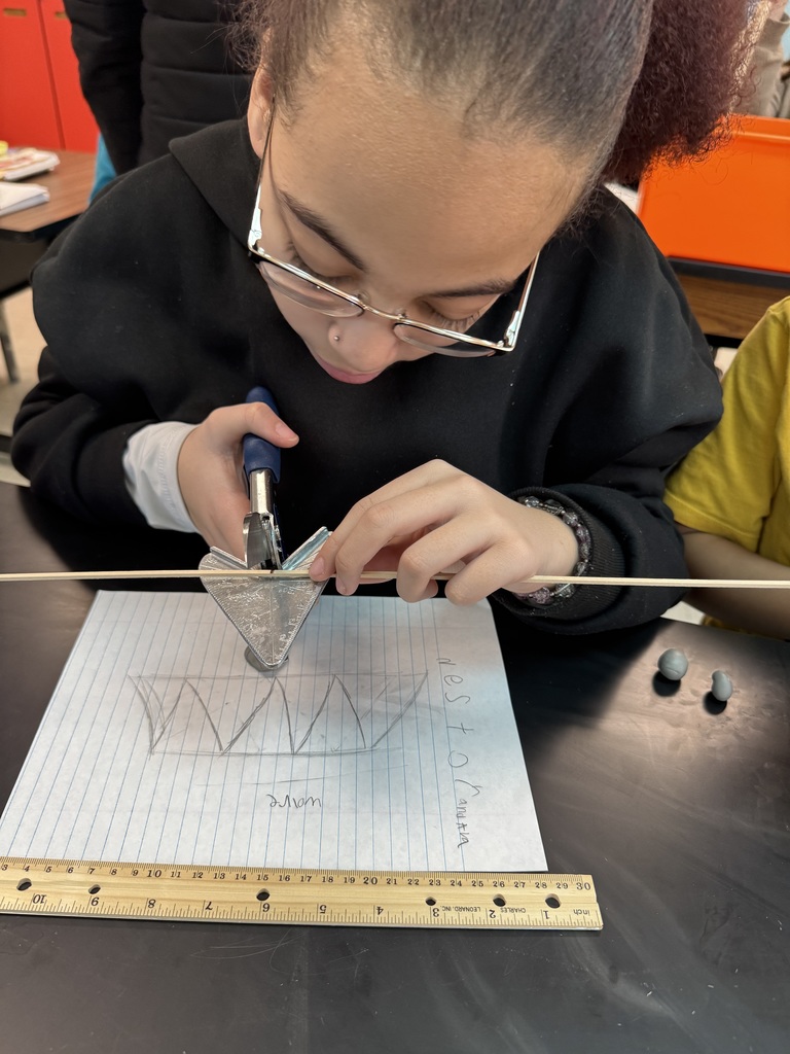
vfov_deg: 71.6
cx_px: 395
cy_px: 527
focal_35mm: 24
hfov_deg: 56.8
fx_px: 730
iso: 200
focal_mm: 6.76
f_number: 1.78
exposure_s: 1/60
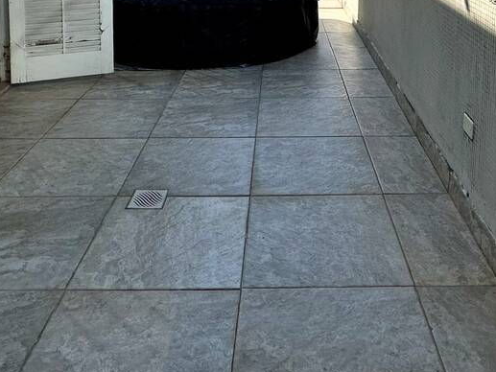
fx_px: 559
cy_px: -57
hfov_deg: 47.7
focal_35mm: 39
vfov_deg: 31.7
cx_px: 286
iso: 50
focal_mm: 2.22
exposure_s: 1/3401
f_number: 2.2
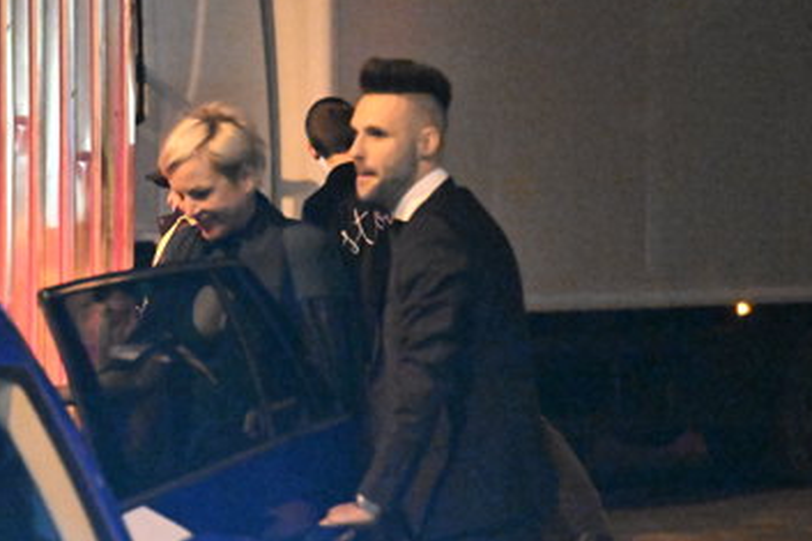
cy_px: 520
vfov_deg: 7.5
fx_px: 4103
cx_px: 193
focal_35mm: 182
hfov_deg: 11.3
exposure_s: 1/200
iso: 40000
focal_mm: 93
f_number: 2.8
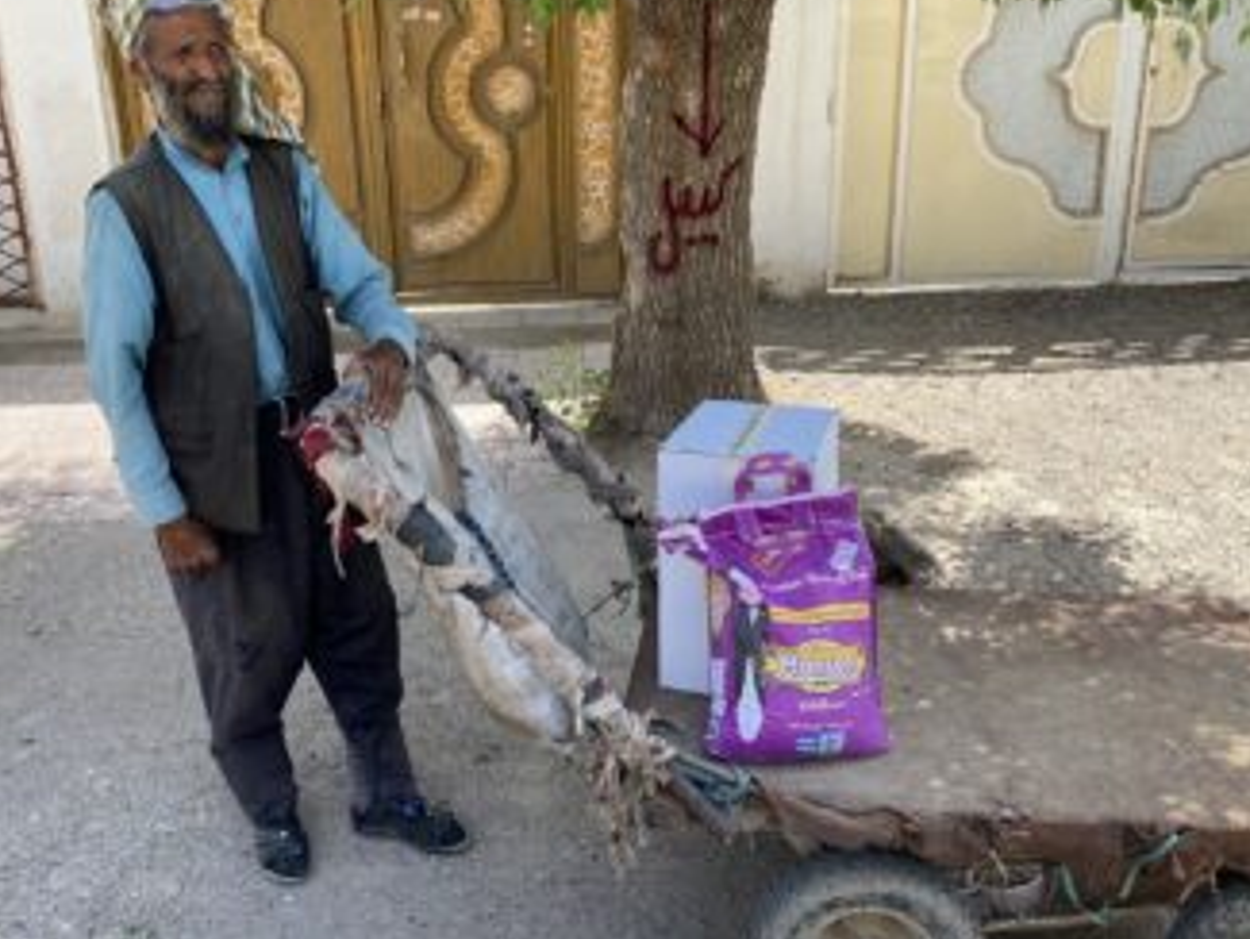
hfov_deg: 56.7
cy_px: 393
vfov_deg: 44.0
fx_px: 1156
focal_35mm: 32
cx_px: 581
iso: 32
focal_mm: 4.25
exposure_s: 1/519
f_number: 1.8
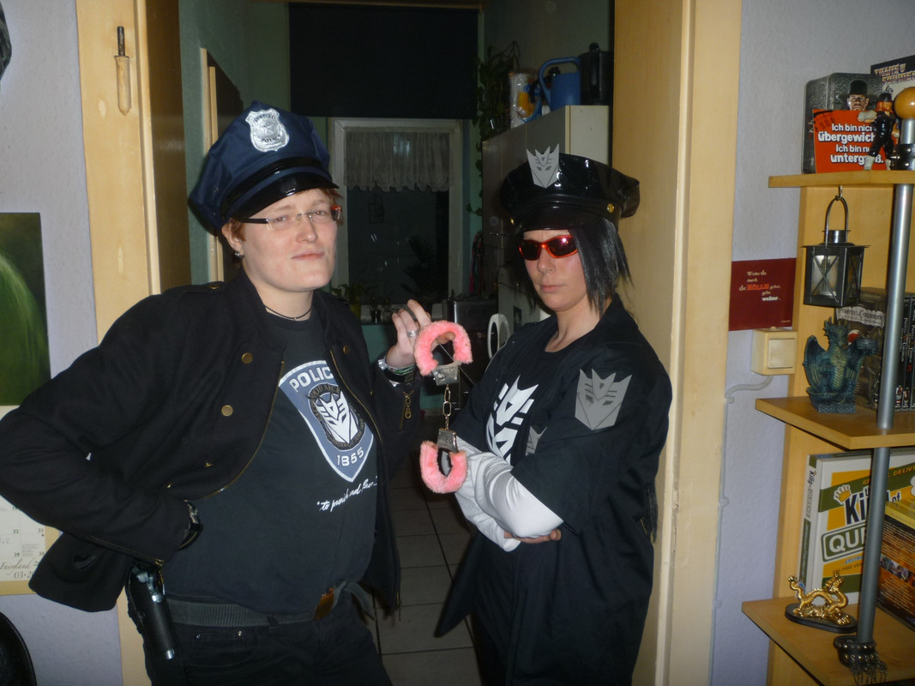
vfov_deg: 48.2
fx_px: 766
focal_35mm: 29
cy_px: 343
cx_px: 458
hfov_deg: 61.7
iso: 100
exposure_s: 1/125
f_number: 3.3
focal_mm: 5.2
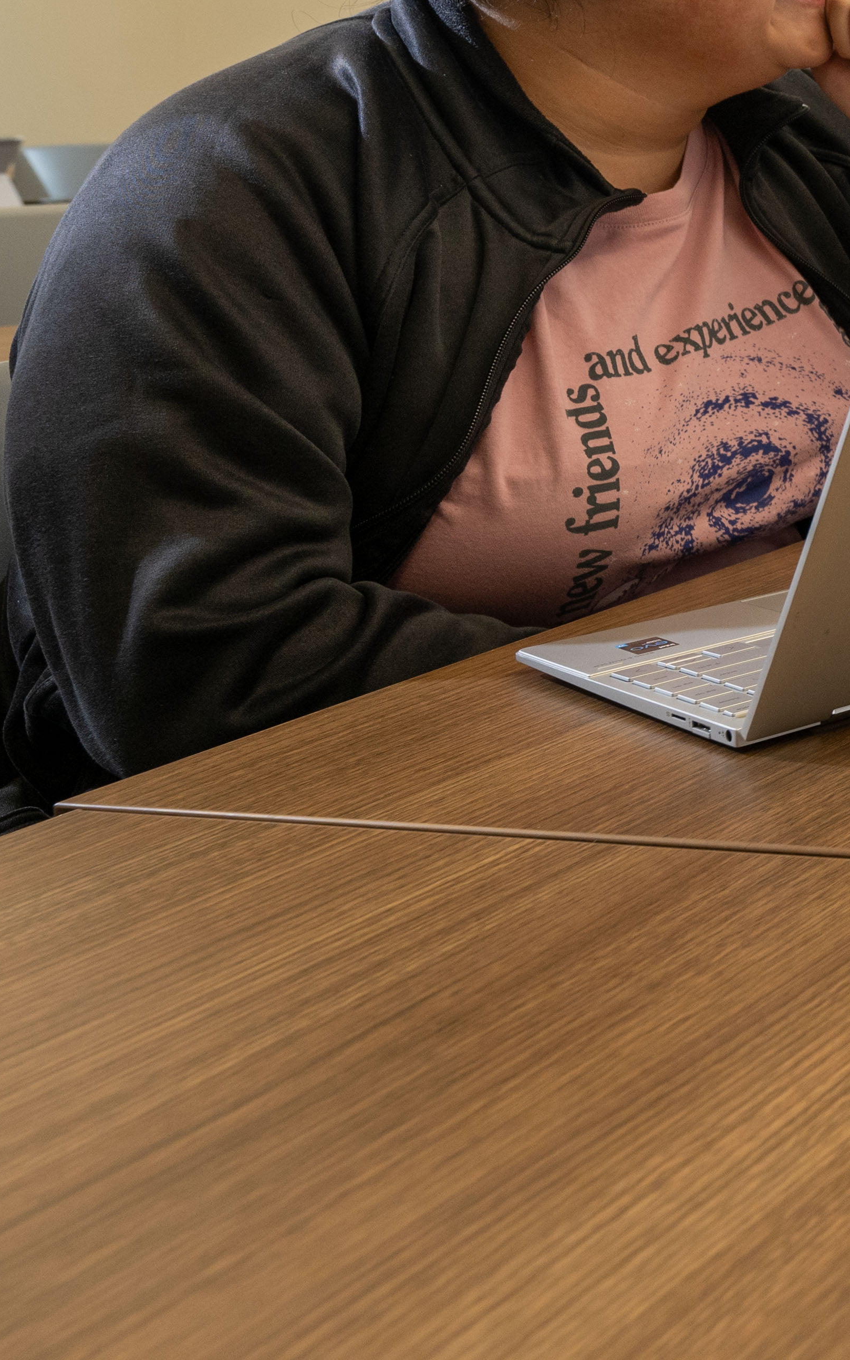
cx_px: 1851
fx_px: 1927
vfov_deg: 35.9
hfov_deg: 16.4
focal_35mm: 52
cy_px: 74
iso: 320
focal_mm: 16
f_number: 5.6
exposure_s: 1/60
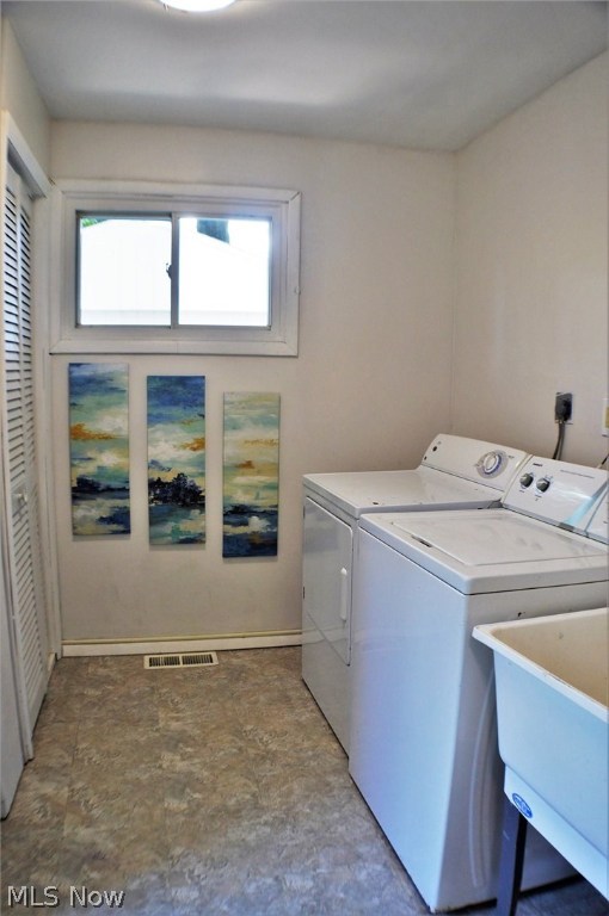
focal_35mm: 33
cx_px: 304
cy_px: 458
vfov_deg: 57.3
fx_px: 840
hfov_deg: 39.9
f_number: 5
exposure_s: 1/100
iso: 400
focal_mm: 22
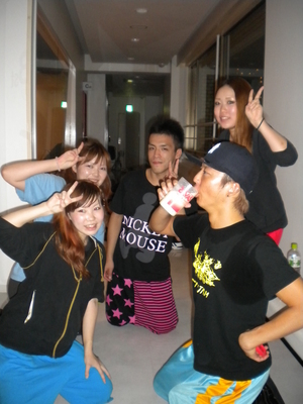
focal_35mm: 35
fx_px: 408
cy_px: 202
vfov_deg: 52.6
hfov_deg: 40.7
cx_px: 152
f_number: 3.1
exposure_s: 1/30
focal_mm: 6.3
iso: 400
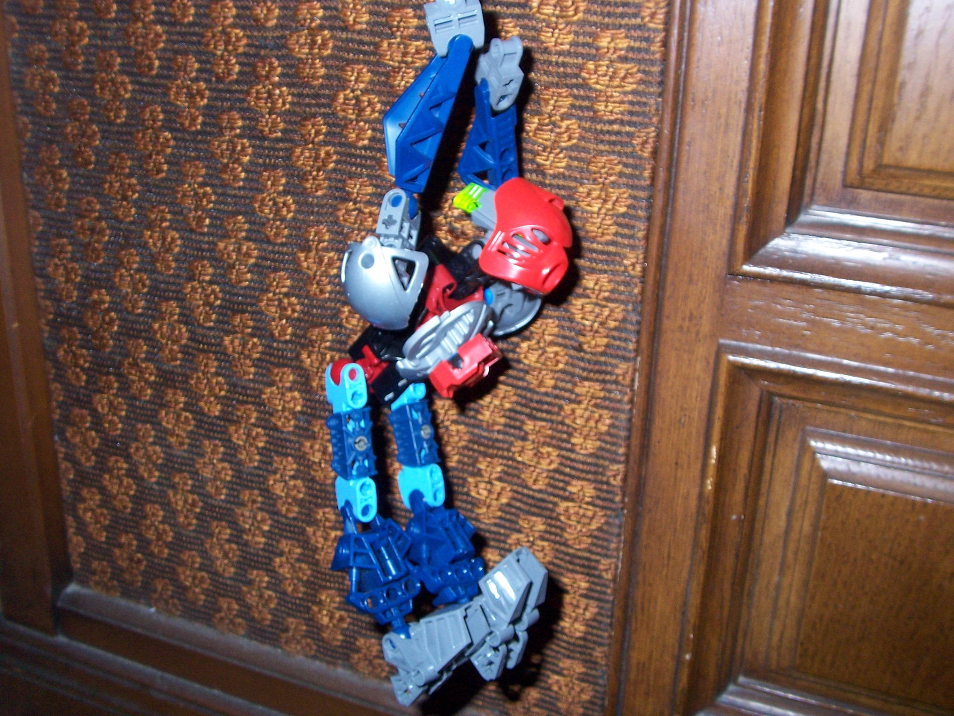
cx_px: 477
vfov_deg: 36.8
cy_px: 358
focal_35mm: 39
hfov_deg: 47.9
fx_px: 1075
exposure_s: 1/60
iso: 125
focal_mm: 6.4
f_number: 3.9
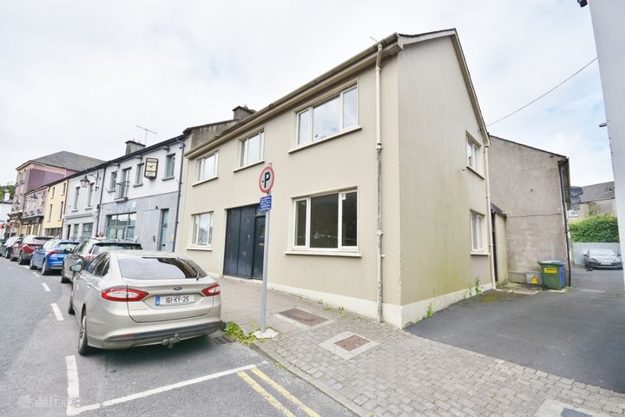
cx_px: 312
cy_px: 208
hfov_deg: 100.4
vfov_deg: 77.3
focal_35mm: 15
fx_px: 260
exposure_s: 1/500
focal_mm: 10
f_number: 8
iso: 160
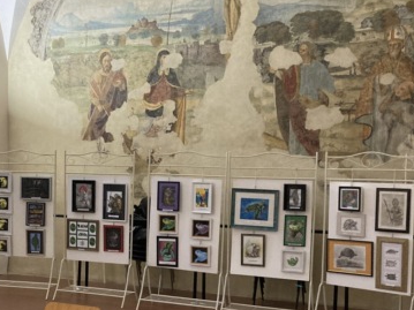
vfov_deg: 27.4
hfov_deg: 35.8
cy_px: 195
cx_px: 138
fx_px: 634
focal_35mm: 53
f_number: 1.8
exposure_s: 1/53
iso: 320
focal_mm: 3.99
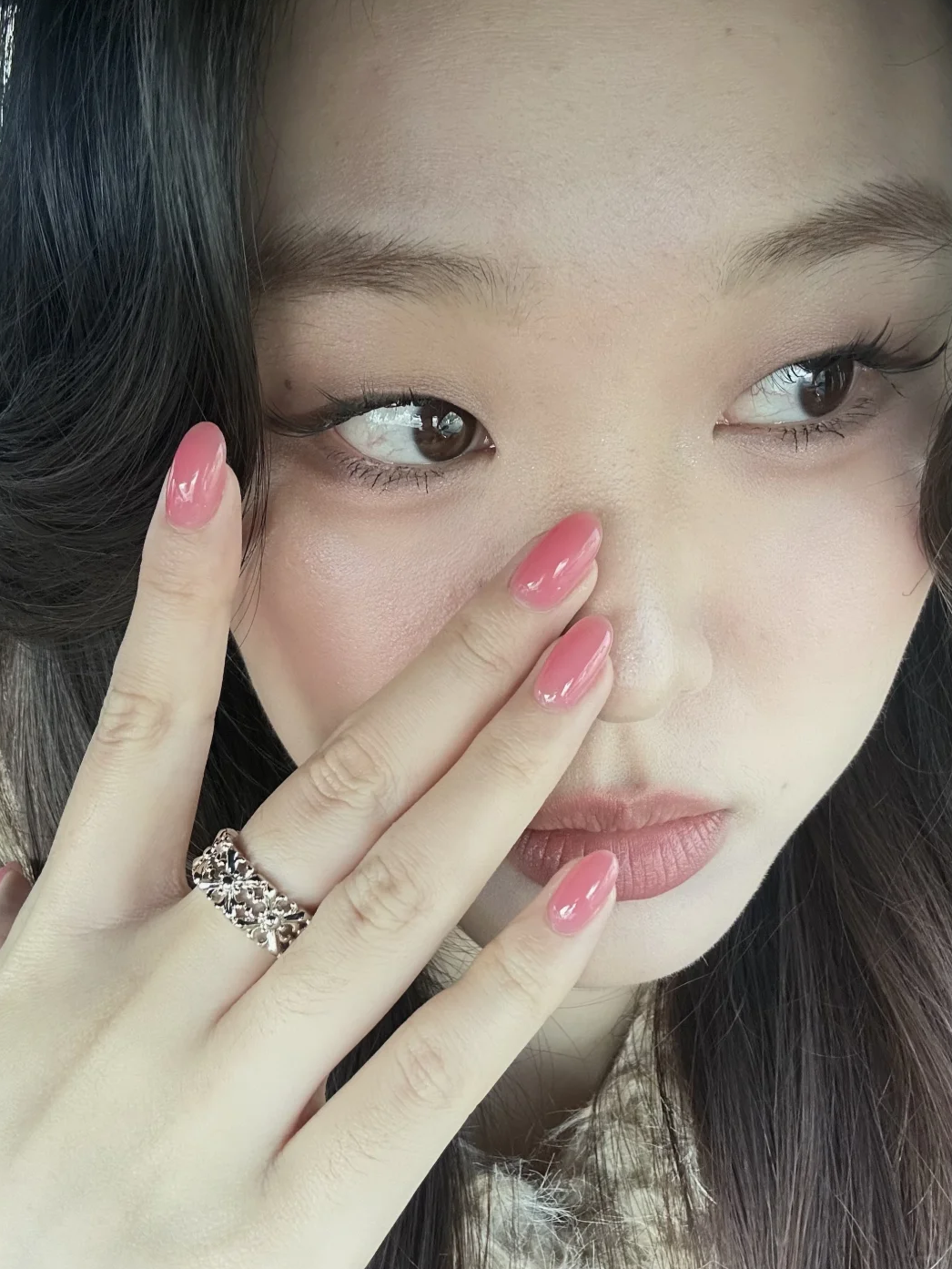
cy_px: 624
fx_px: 1136
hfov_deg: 45.4
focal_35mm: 31
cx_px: 461
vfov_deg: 58.3
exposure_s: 1/60
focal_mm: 2.69
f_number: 1.9
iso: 125
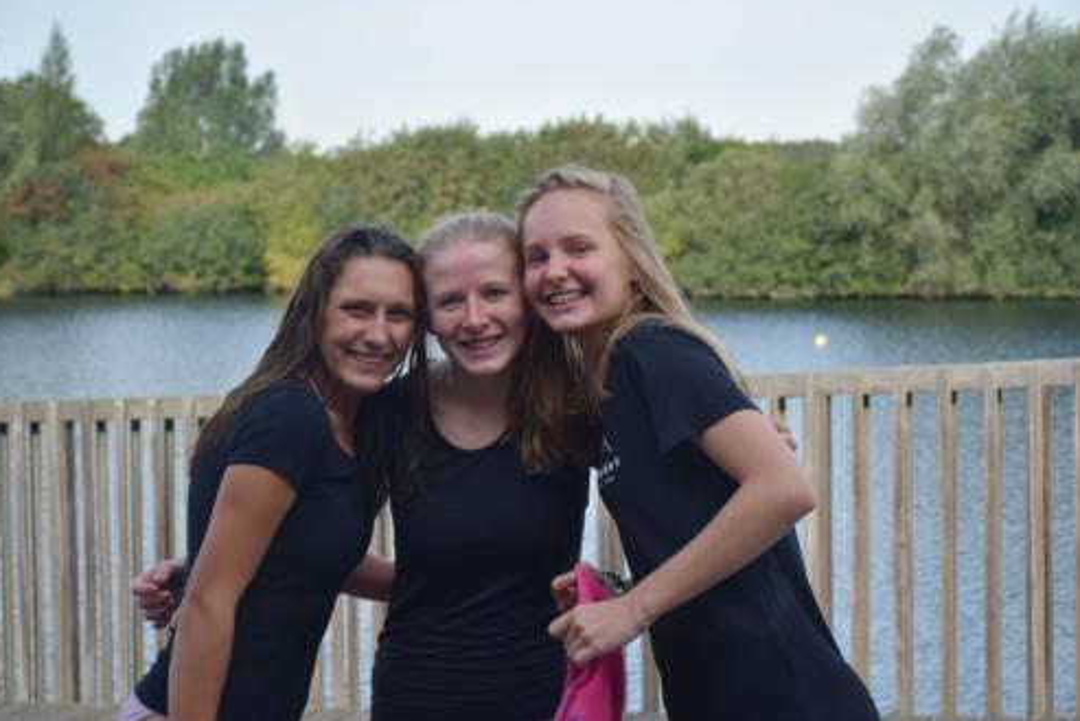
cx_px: 537
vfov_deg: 18.7
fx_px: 2191
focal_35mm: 73
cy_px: 359
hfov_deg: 27.7
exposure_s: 1/1250
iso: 400
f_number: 4.8
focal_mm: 48
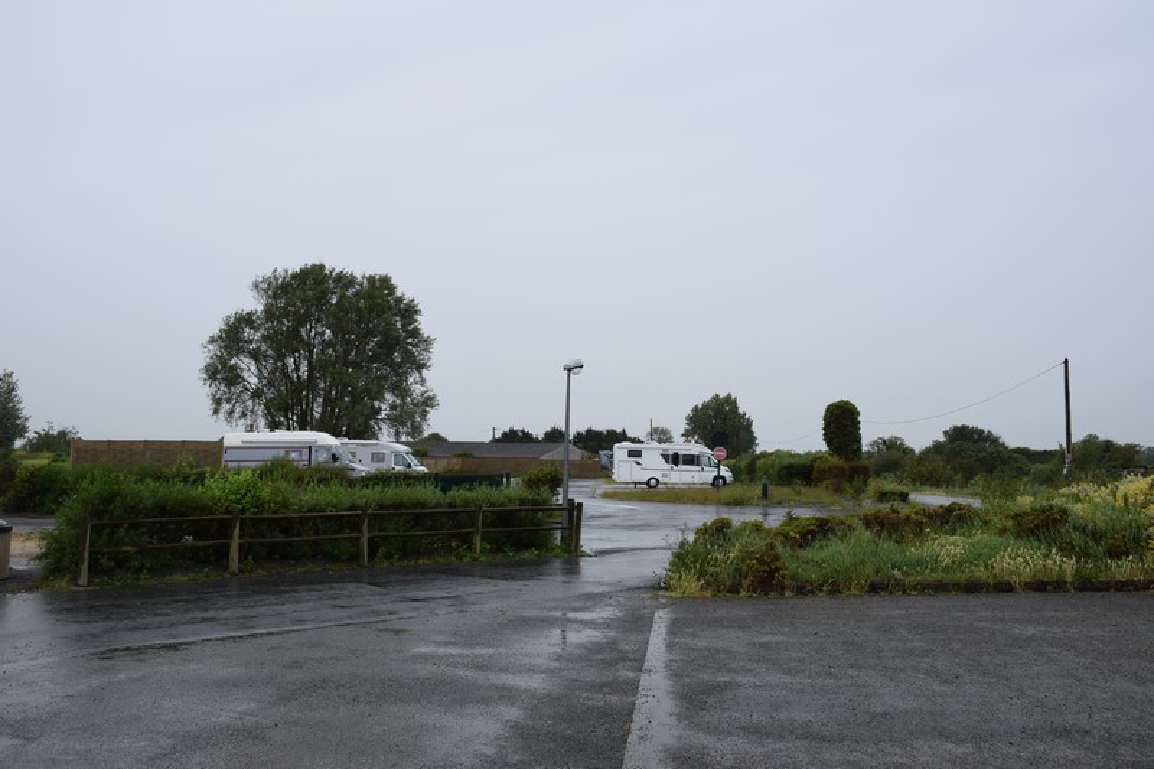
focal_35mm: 33
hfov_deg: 57.2
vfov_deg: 40.0
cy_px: 384
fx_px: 1058
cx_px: 577
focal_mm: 22
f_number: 8
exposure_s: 1/250
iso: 250
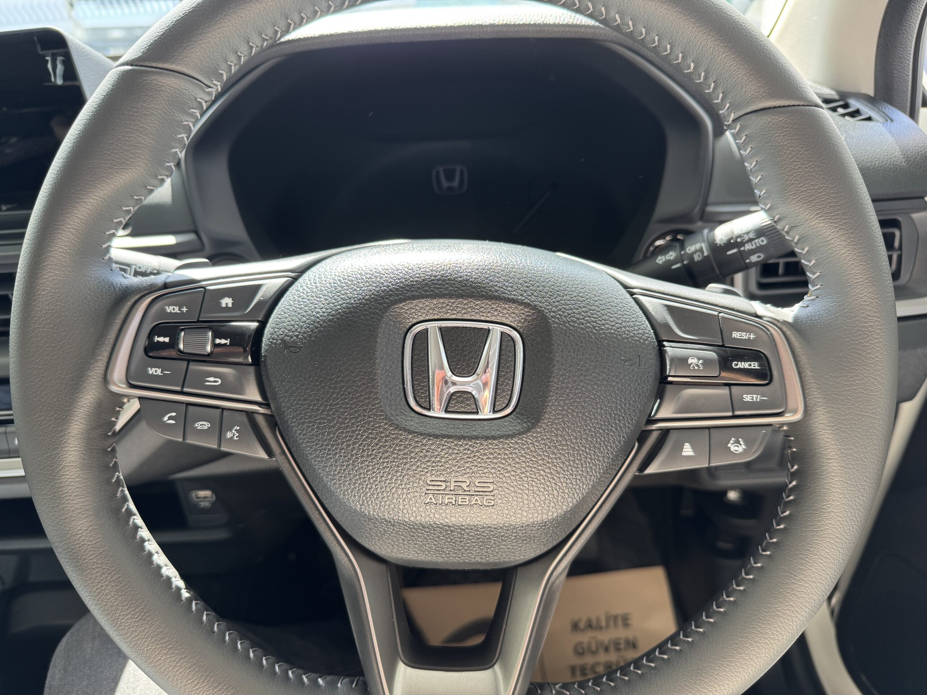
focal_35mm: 24
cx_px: 464
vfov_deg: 56.8
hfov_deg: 71.6
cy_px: 348
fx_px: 643
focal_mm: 6.76
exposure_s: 1/121
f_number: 1.78
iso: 125
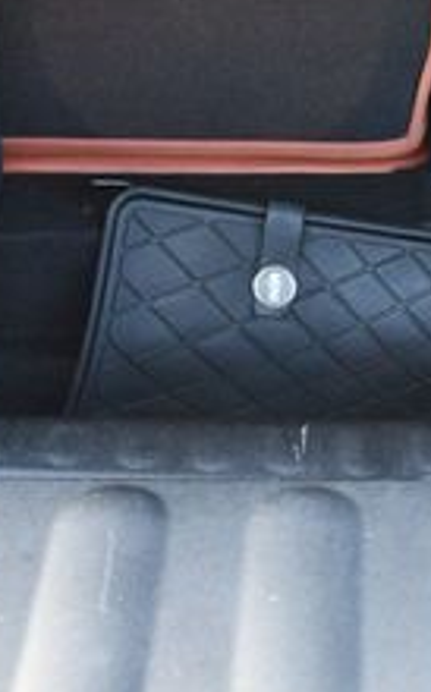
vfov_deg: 19.5
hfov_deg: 12.0
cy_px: 343
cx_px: 456
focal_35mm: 107
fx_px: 2016
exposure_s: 1/160
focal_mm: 18
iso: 800
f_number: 3.5
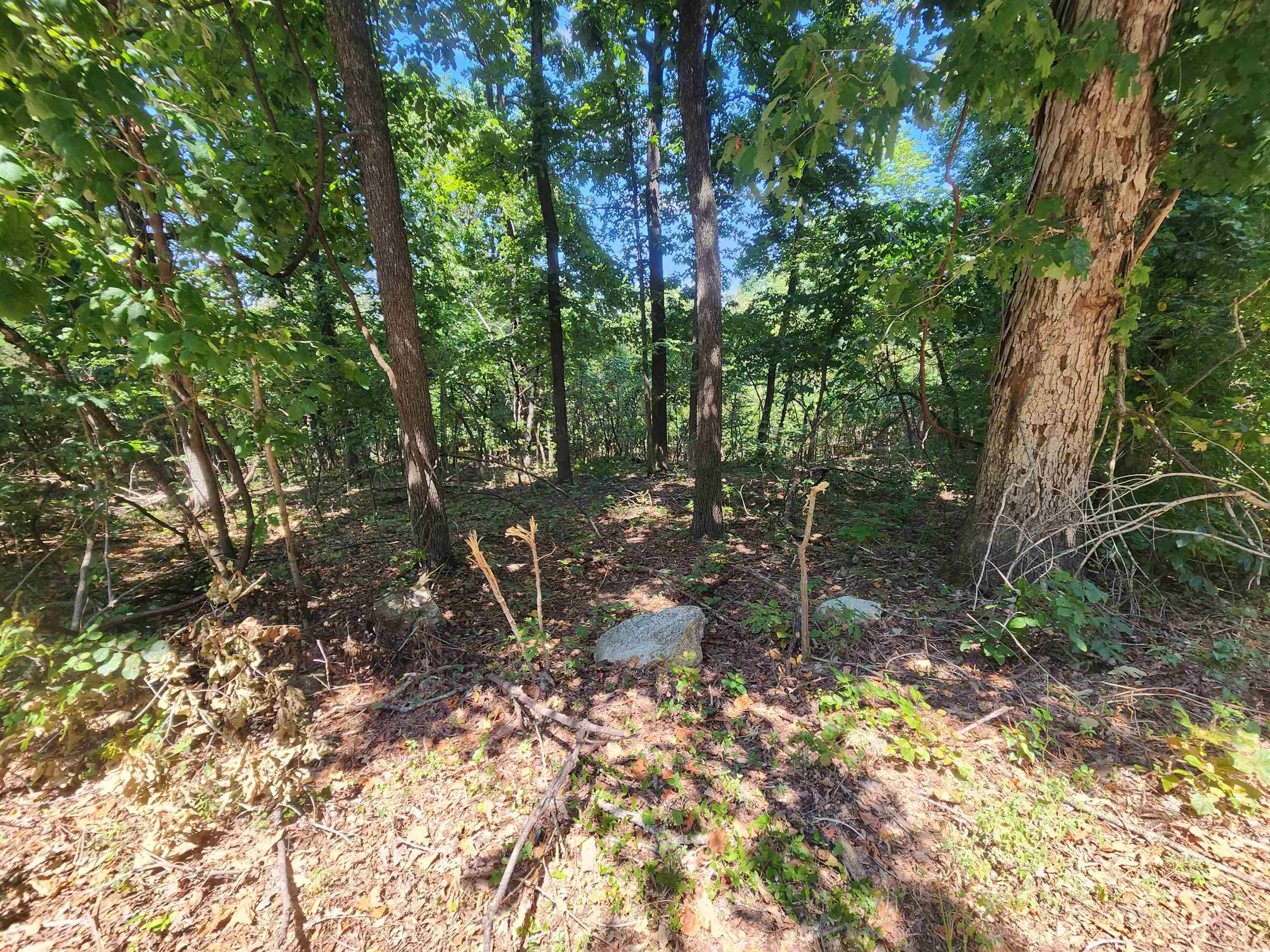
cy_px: 476
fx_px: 477
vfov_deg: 89.9
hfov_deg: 106.2
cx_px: 635
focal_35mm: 13
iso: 50
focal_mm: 2.2
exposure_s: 1/190
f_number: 2.2
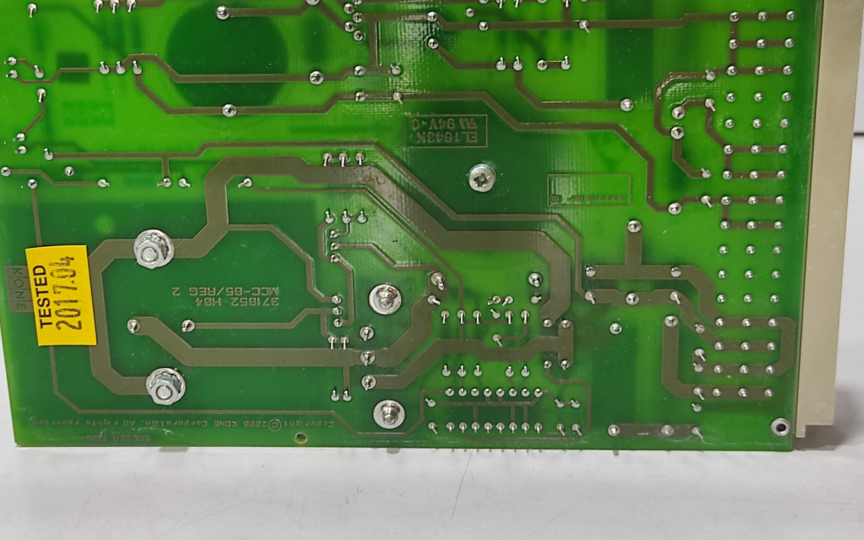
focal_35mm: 30
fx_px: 706
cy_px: 189
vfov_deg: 41.4
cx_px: 391
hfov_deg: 62.8
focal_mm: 5.43
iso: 276
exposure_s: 1/33
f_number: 1.89
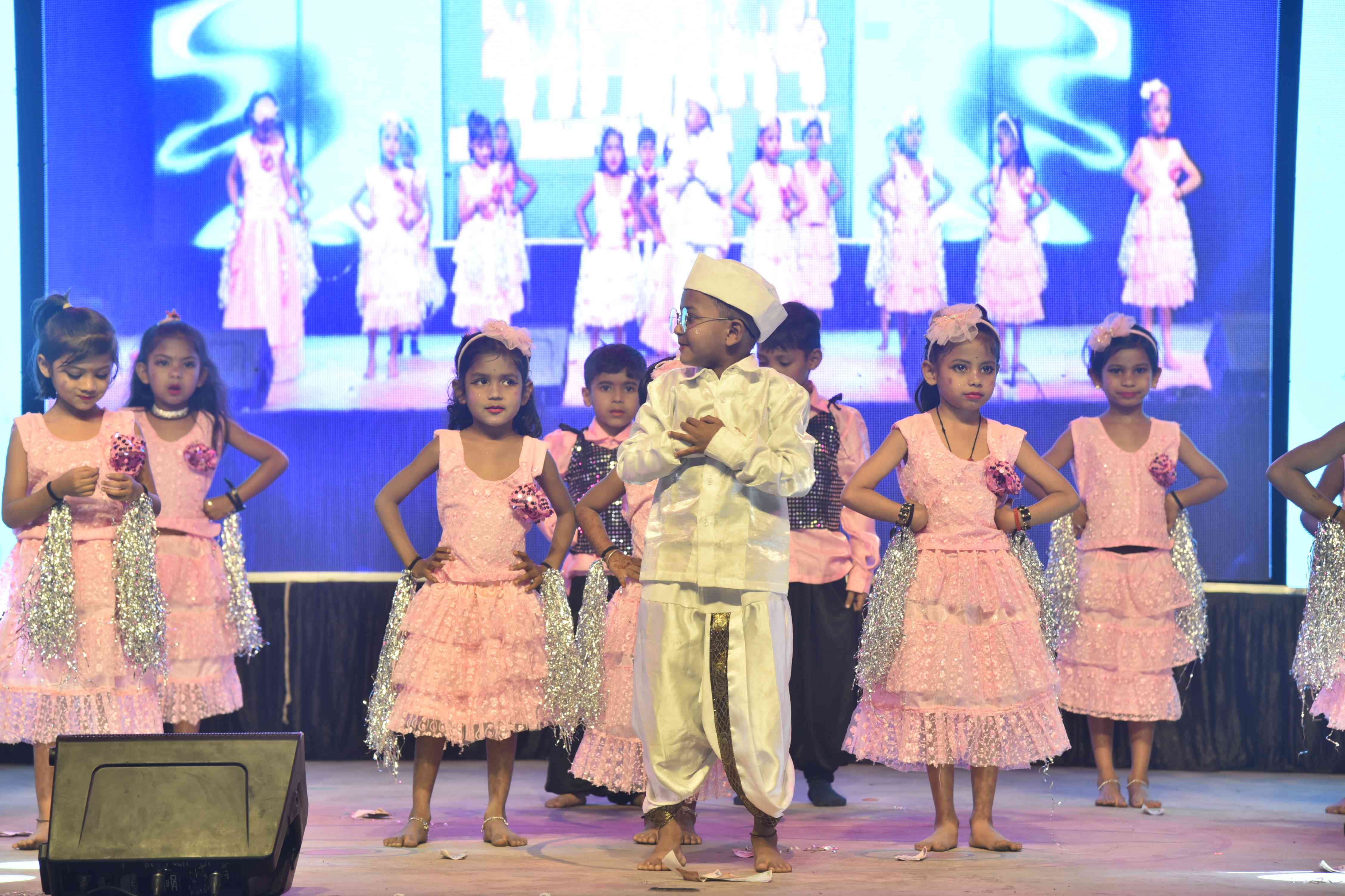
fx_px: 4483
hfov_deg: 17.1
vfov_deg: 11.4
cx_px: 672
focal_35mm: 120
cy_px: 448
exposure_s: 1/125
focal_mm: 120
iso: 400
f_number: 5
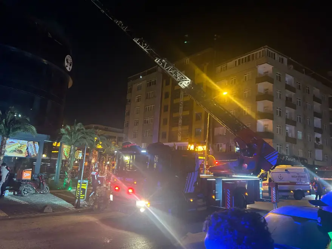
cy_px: 124
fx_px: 249
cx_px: 166
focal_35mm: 26
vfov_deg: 53.1
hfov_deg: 67.3
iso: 500
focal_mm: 5.7
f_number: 1.5
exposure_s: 1/33
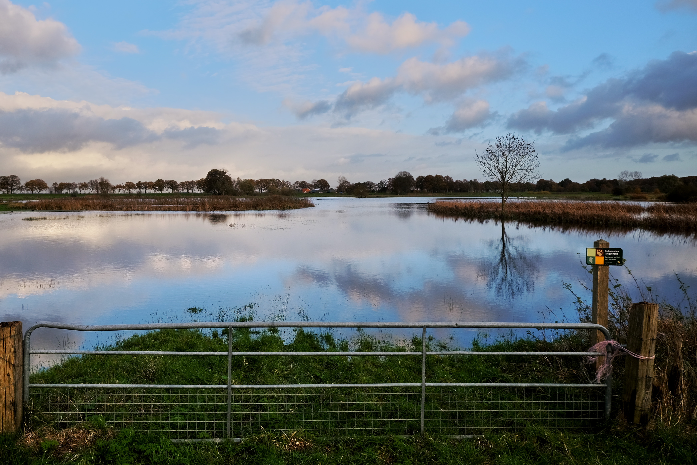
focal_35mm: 27
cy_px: 201
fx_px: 523
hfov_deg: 66.9
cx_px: 288
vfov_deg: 47.8
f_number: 5.6
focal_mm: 15
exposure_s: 1/240
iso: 200
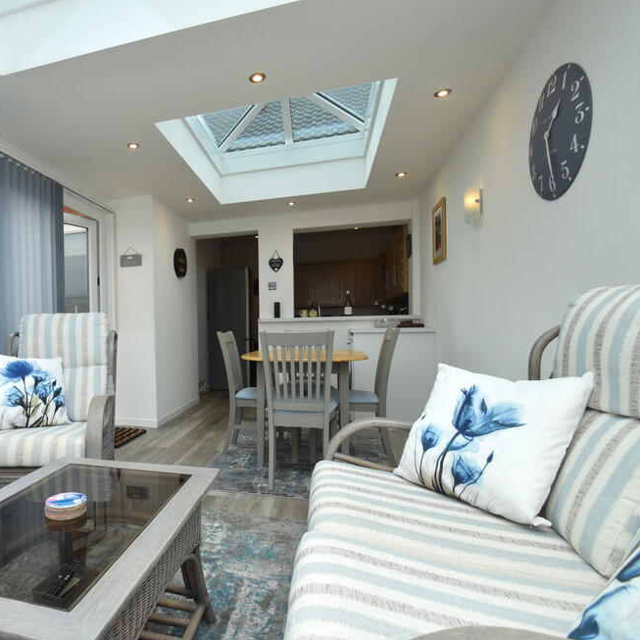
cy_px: 318
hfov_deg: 71.1
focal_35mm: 20
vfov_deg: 74.8
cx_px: 182
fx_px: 418
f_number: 6.3
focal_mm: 10
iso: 100
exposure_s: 1/200
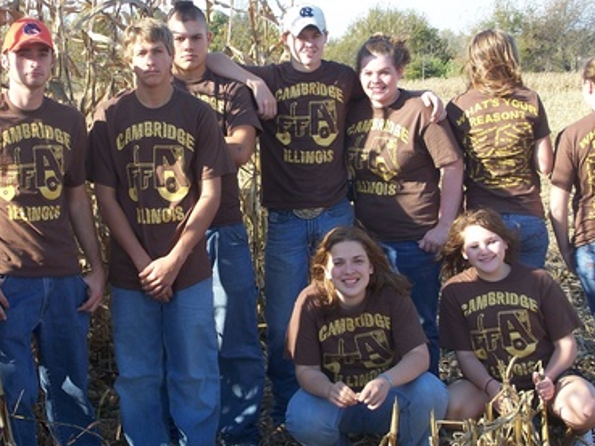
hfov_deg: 35.5
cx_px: 301
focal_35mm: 54
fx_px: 928
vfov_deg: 27.0
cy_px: 220
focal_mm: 10.7
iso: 64
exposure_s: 1/250
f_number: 3.2
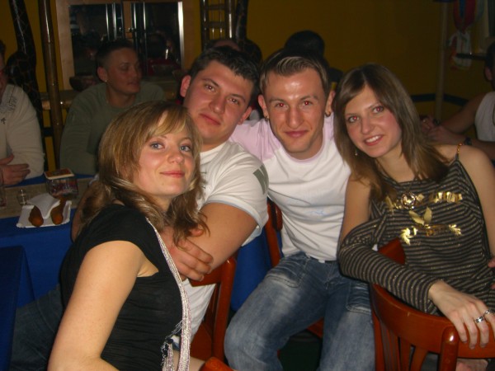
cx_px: 248
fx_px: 543
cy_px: 186
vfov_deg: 37.7
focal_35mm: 38
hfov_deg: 49.0
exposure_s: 1/60
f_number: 2.8
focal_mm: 7.9
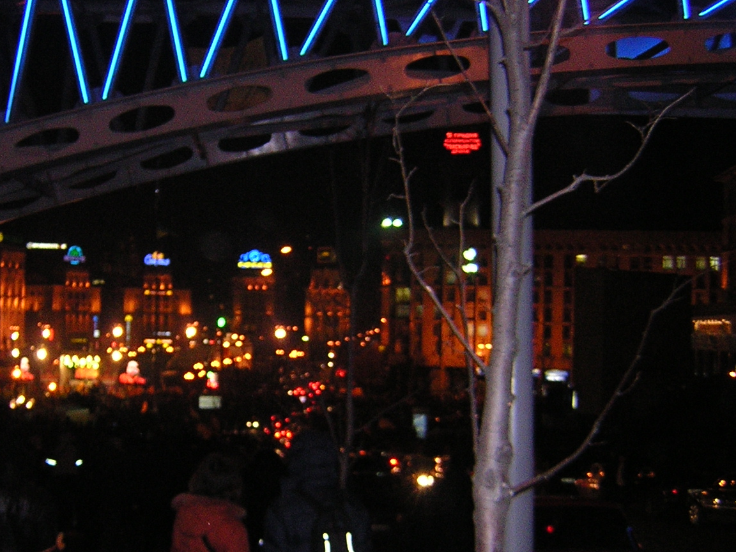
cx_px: 277
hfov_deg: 38.0
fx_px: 1063
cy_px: 348
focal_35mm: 50
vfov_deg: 29.0
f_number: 2.6
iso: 400
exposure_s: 1/60.1
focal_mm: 4.7
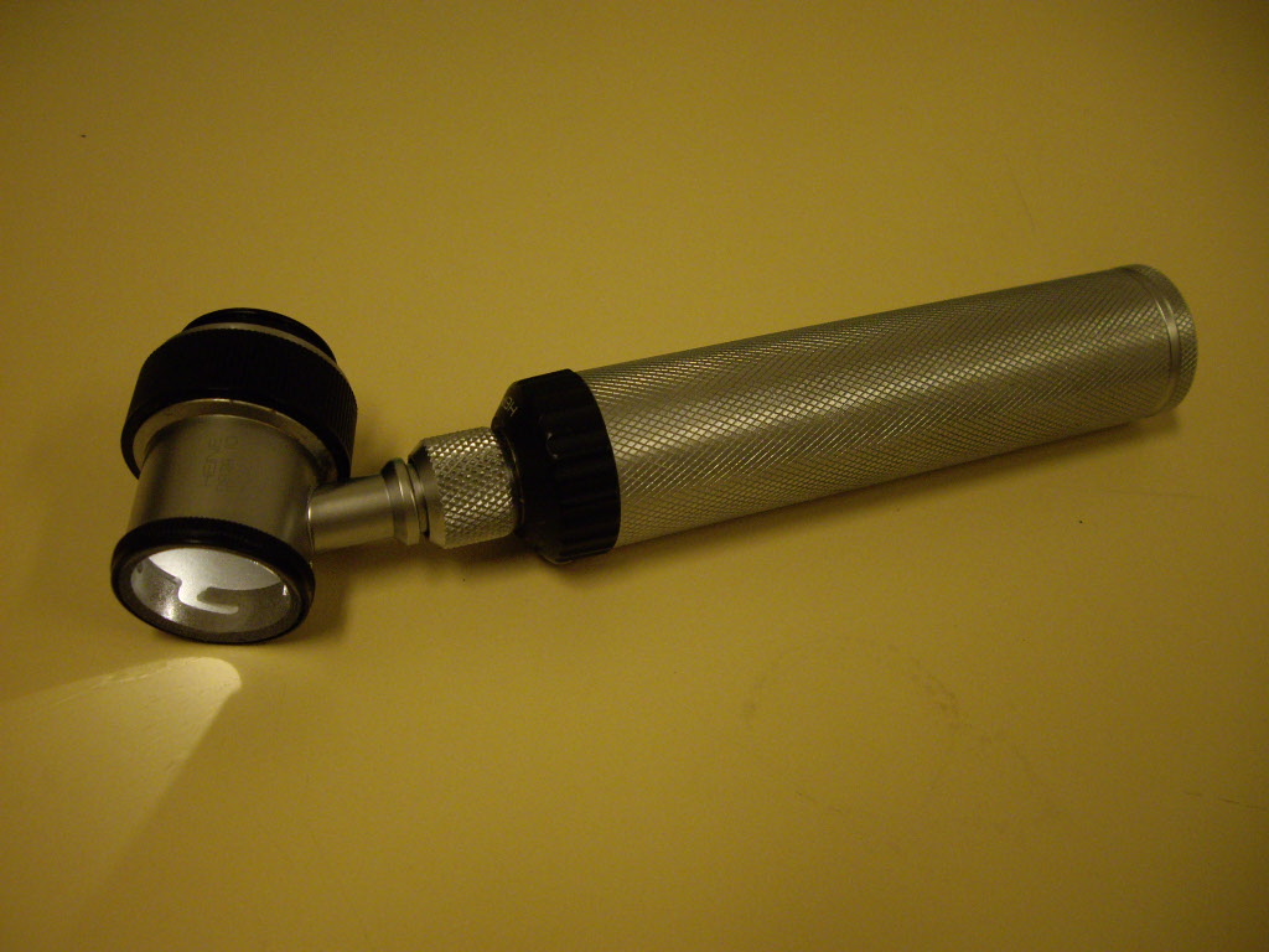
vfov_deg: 37.7
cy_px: 476
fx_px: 1393
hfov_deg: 49.0
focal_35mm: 38
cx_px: 634
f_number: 2.7
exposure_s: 1/80
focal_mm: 6.2
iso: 200
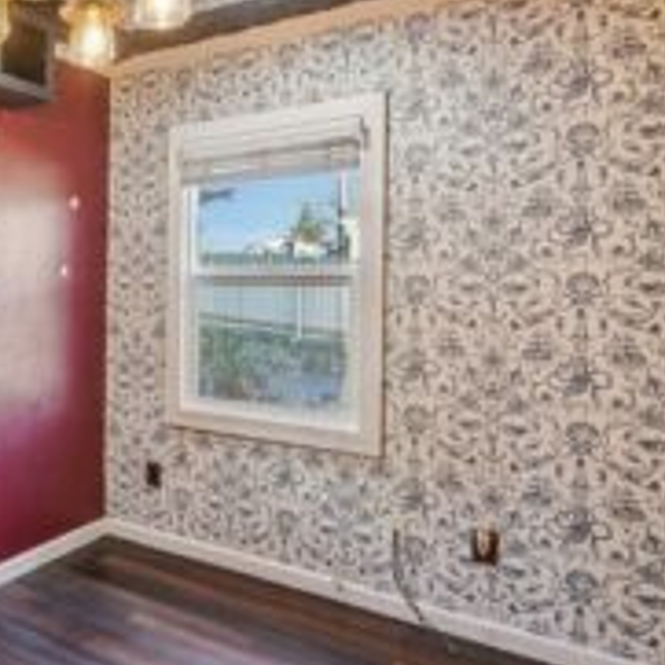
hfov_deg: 48.4
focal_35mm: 30
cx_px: 66
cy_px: 299
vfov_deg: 53.9
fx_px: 652
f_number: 8
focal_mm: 16
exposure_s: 1/10
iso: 400
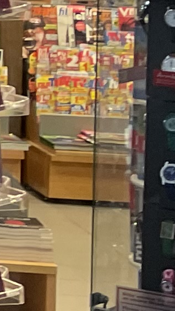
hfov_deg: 4.6
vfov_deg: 10.4
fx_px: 1666
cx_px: -845
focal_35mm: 202
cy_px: -87
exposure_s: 1/100
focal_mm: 4.2
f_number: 1.6
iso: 100
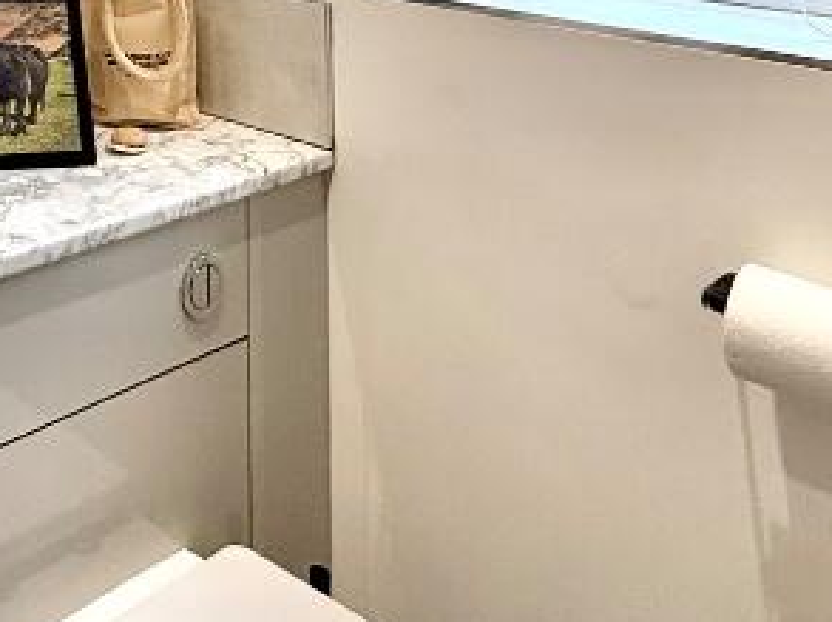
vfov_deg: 24.5
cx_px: -122
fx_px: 1176
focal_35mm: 49
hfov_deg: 33.1
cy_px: -256
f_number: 2.2
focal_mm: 2.22
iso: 160
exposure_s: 1/100
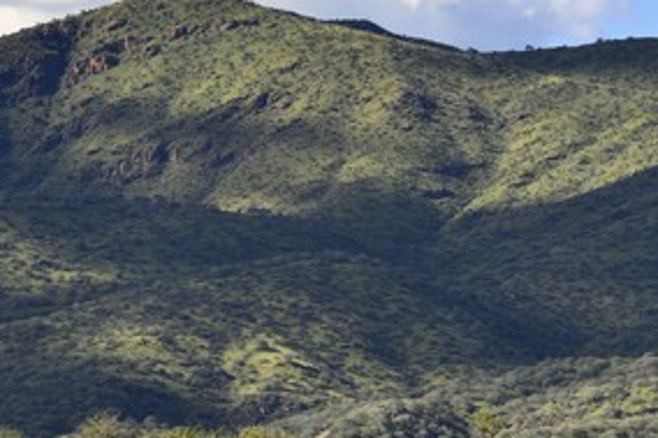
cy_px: 264
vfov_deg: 4.6
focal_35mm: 296
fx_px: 5407
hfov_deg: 7.0
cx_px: 304
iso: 200
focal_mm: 200
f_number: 8
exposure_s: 1/500
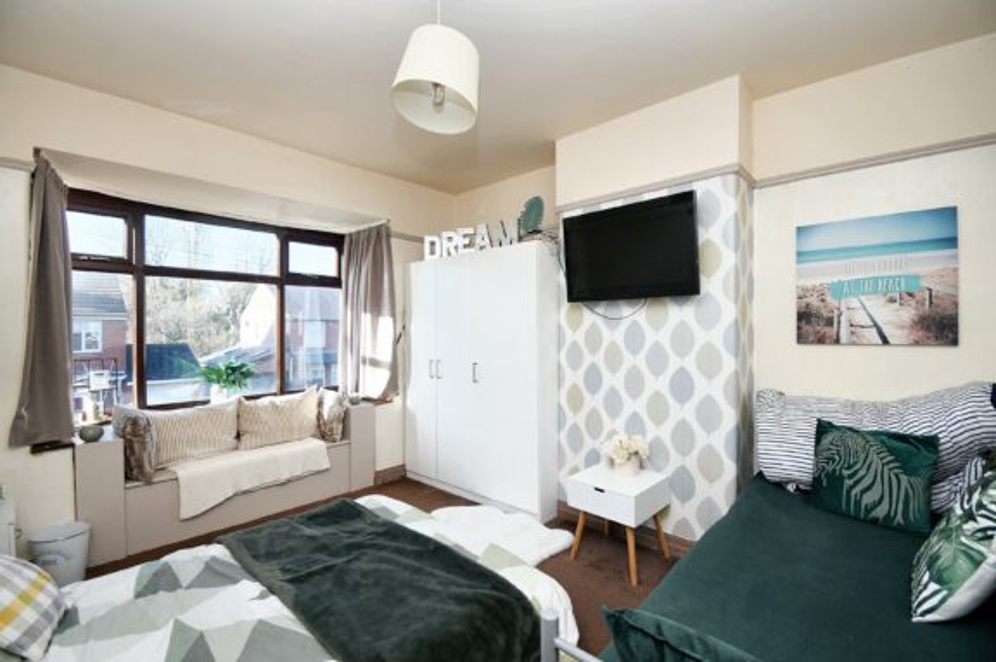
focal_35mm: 15
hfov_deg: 100.4
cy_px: 331
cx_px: 498
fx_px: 415
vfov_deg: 77.2
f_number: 4.5
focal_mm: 10
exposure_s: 1/60
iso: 100
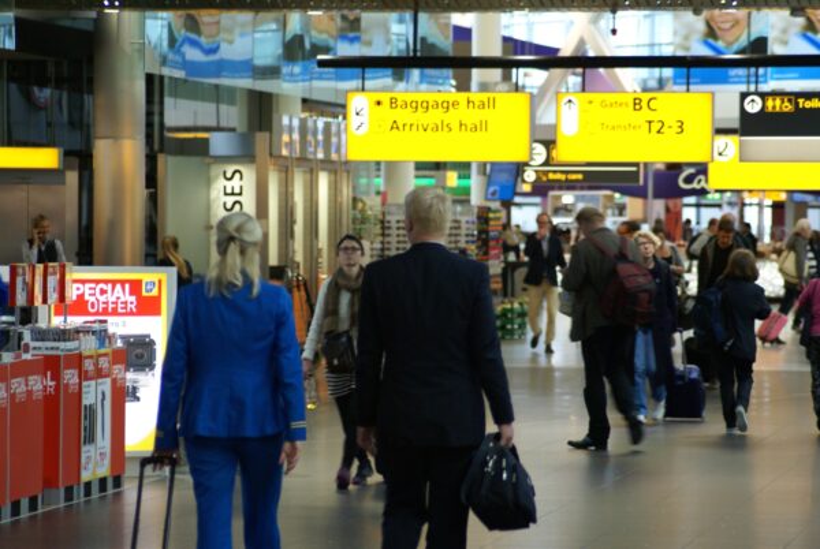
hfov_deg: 10.1
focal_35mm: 202
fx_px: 4619
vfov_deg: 6.8
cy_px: 274
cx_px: 410
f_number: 4
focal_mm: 135
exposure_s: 1/30
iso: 400
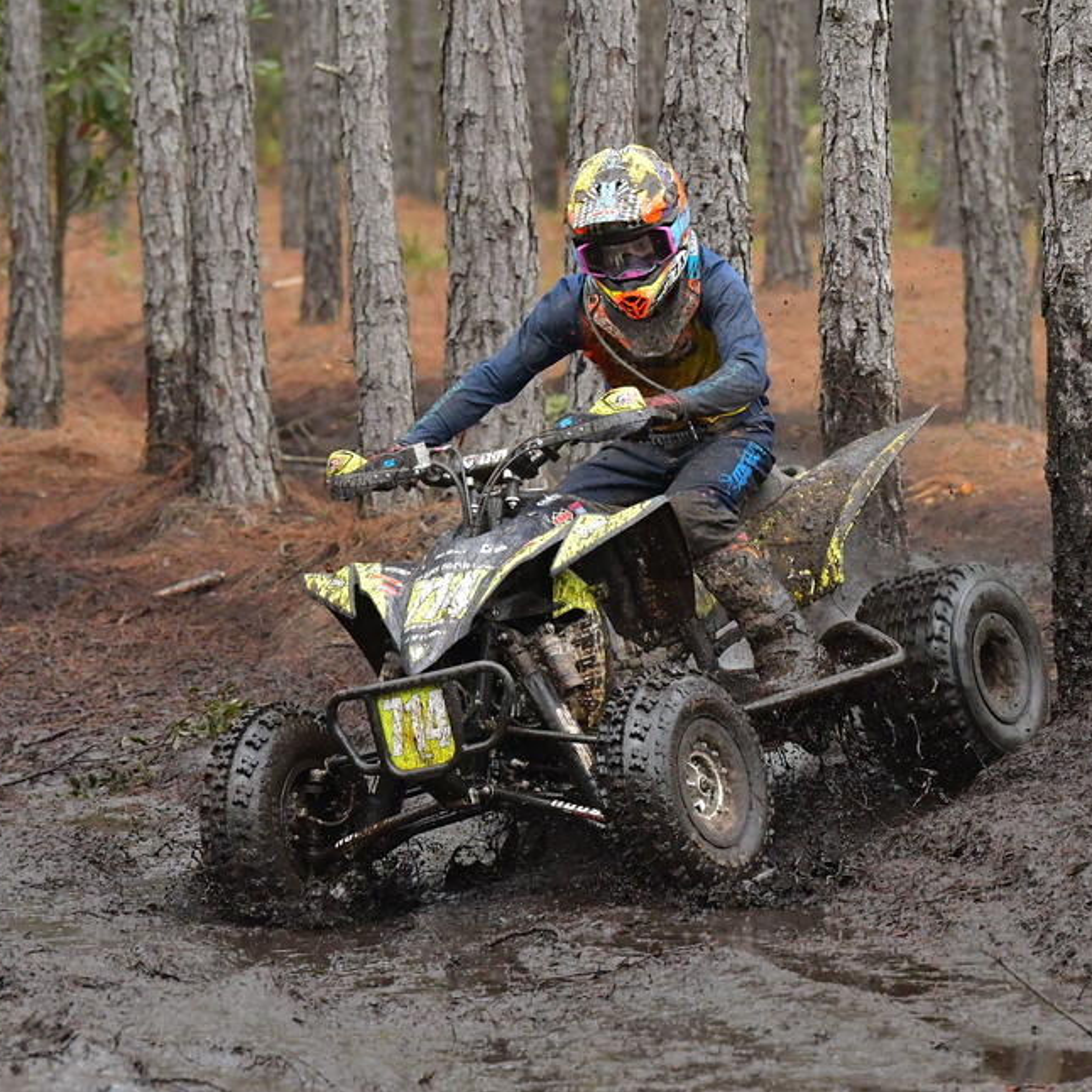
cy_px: 546
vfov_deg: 6.7
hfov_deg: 6.7
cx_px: 691
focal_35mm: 260
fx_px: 9267
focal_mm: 135
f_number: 5.6
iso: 6400
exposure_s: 1/1000
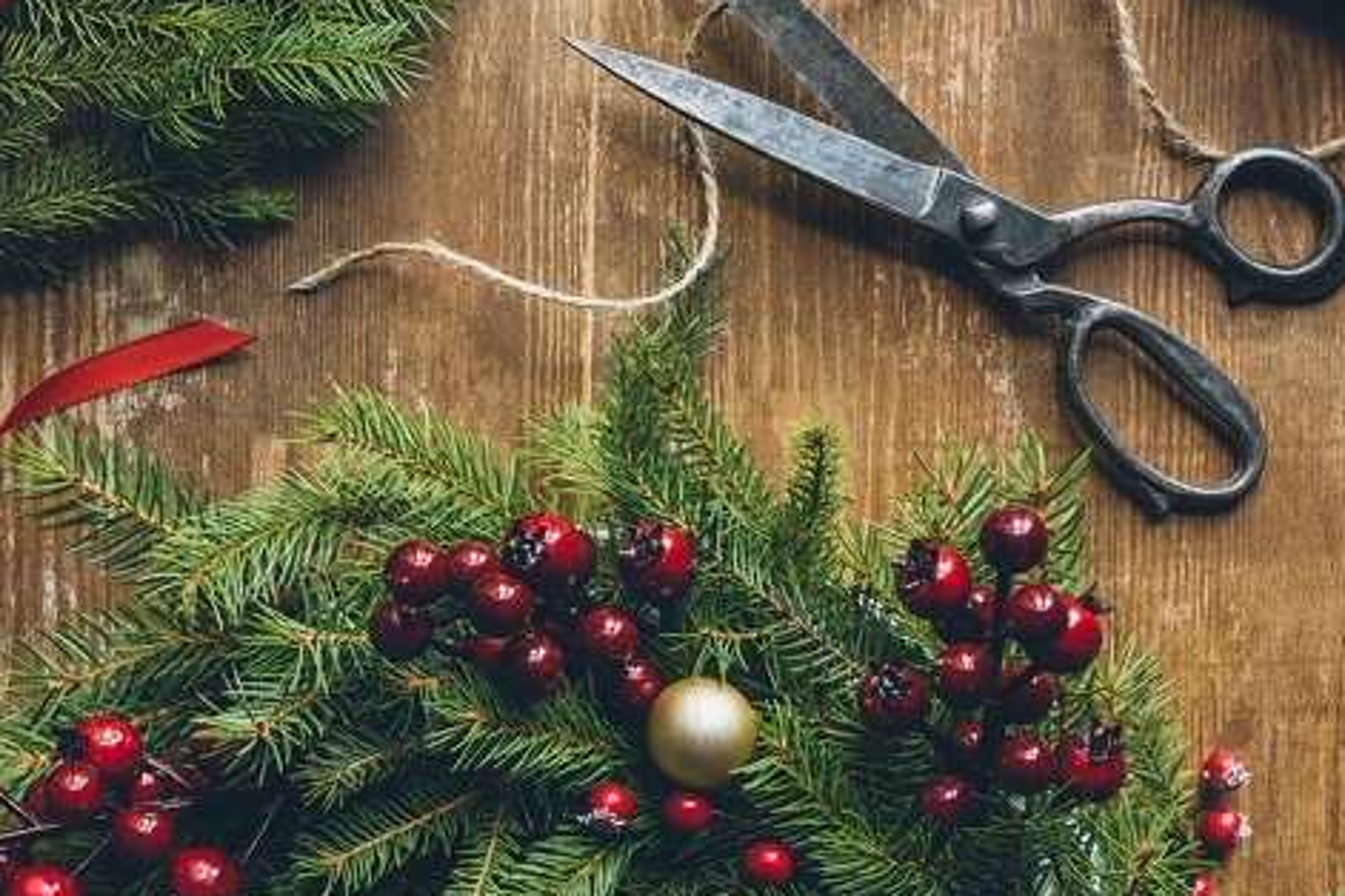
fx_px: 2690
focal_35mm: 72
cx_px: 417
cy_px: 408
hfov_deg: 27.8
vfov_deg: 18.9
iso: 640
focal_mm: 50
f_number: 5.6
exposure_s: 1/40
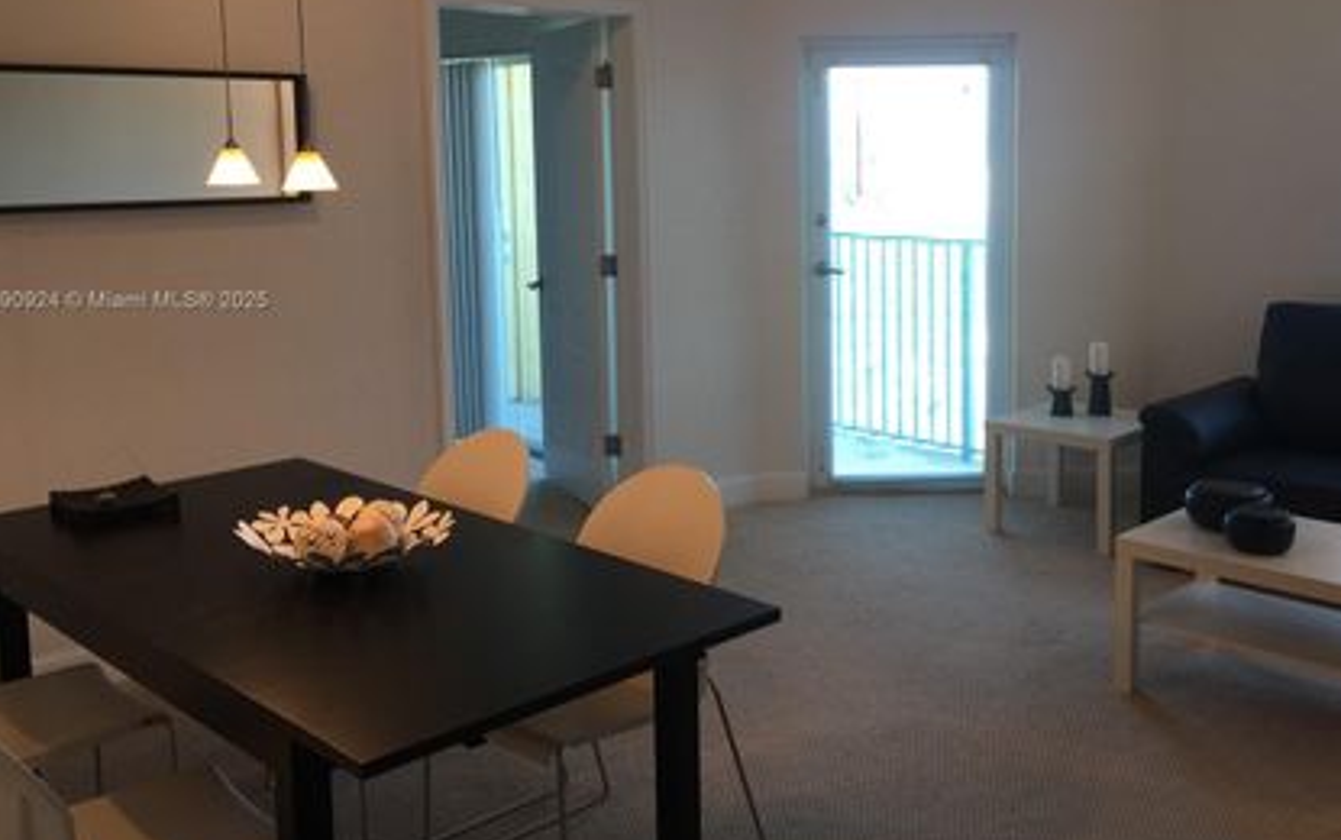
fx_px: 1353
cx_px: 753
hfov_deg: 52.6
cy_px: 302
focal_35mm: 37
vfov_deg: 34.3
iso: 32
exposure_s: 1/40
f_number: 2.2
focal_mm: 4.15
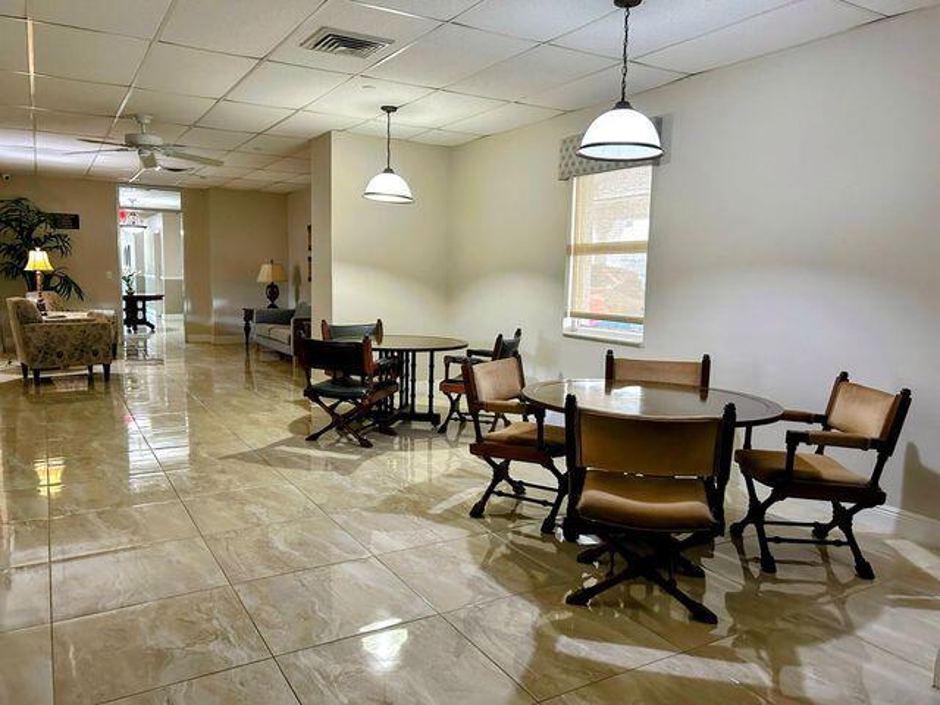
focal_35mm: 26
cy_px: 352
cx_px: 470
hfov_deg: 67.3
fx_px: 706
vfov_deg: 53.1
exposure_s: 1/60
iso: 400
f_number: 1.5
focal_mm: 5.7
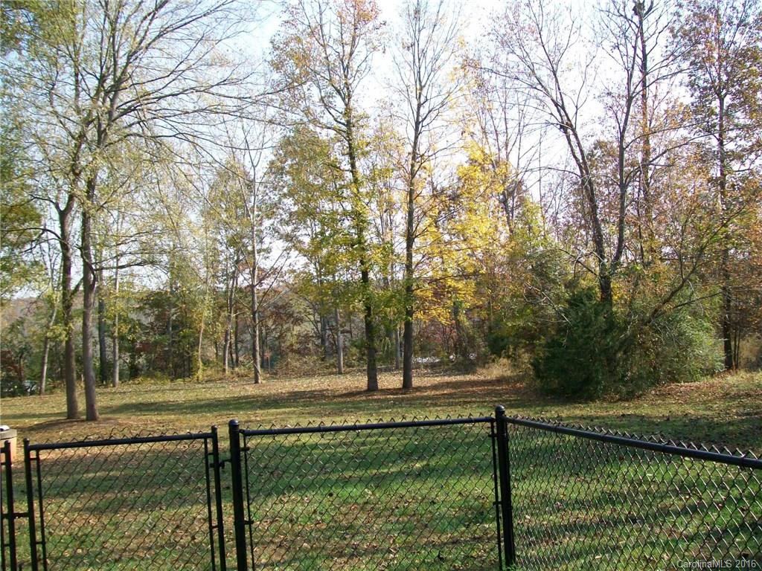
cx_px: 381
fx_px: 792
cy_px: 286
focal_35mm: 36
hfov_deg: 51.4
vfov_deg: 39.7
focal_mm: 6
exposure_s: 1/400
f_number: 2.7
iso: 64
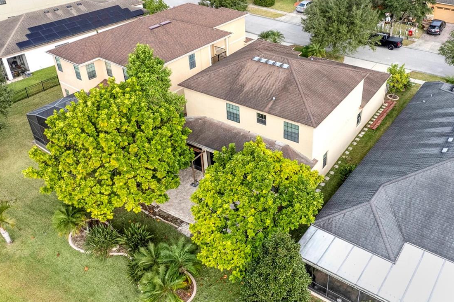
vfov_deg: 40.6
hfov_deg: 58.1
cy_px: 102
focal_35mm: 32
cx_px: 280
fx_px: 403
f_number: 2.8
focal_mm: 8.38
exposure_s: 1/180
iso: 150
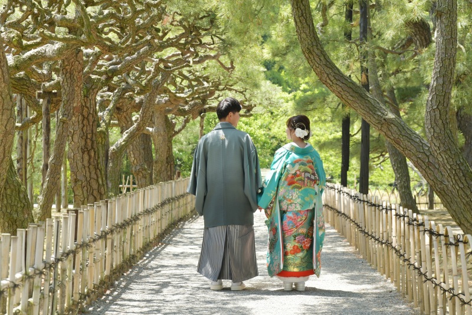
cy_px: 158
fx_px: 1376
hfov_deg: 19.5
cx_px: 236
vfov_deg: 13.0
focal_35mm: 105
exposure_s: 1/250
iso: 320
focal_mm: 105
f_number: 7.1
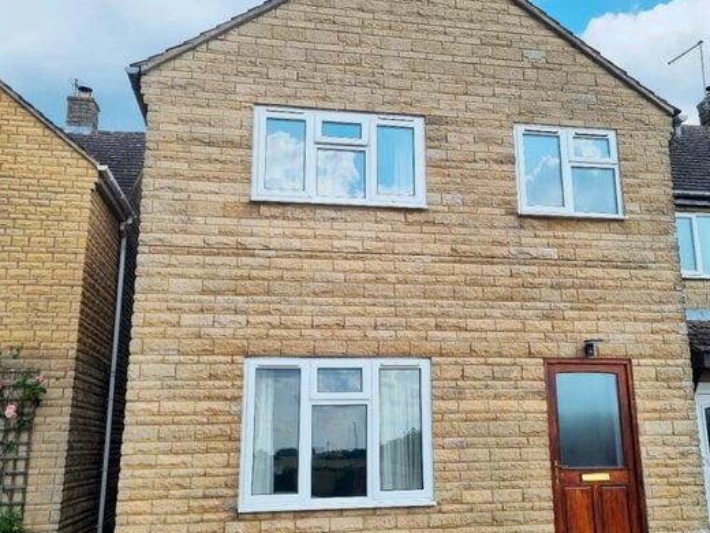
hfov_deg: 52.5
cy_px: 271
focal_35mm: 35
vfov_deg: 40.7
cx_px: 404
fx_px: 718
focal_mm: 5.4
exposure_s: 1/2500
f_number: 1.8
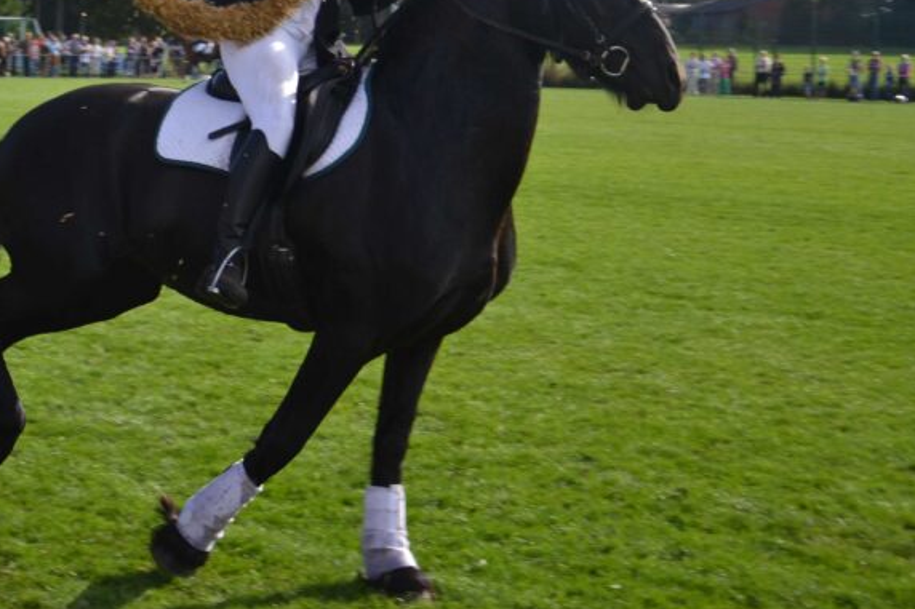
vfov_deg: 15.7
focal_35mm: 86
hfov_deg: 23.2
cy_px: 87
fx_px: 2185
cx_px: 154
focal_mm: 32
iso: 200
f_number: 4.2
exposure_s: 1/800
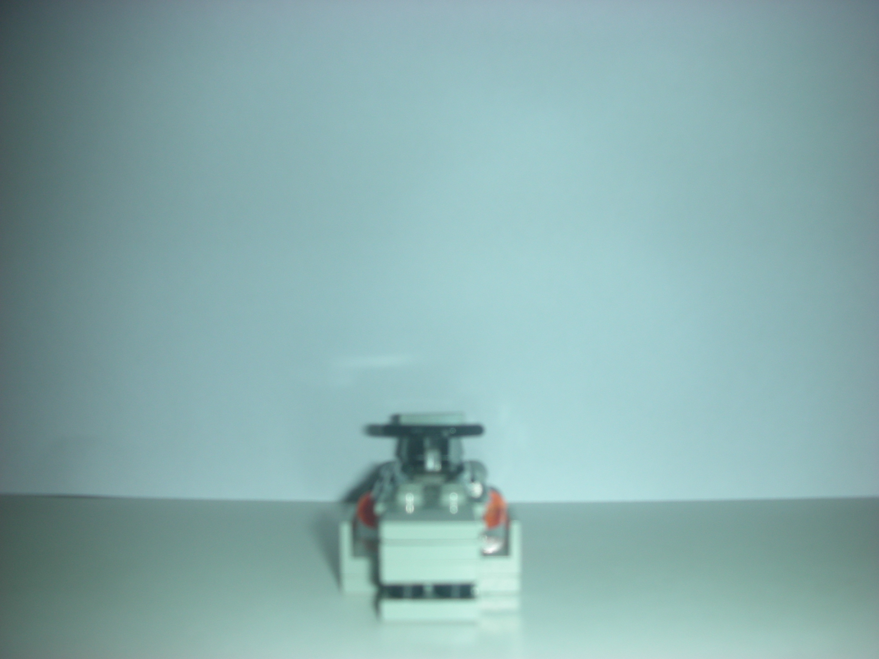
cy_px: 330
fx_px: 889
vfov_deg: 40.7
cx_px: 440
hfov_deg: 52.6
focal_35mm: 35
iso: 50
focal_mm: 5.8
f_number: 3
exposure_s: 1/60.1
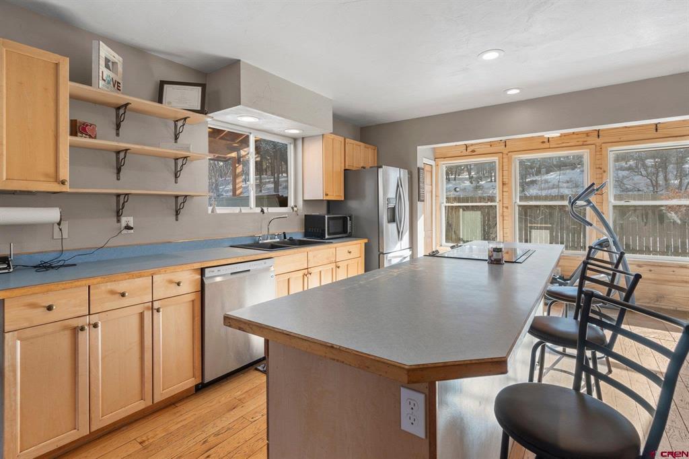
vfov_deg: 68.8
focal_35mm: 18
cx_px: 344
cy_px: 230
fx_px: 335
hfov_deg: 91.6
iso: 400
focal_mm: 17.5
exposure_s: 1/15
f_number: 8
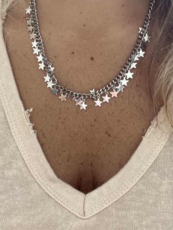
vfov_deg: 60.0
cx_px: 86
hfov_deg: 46.8
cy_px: 115
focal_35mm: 30
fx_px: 200
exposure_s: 1/60
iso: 250
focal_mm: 2.71
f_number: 2.2
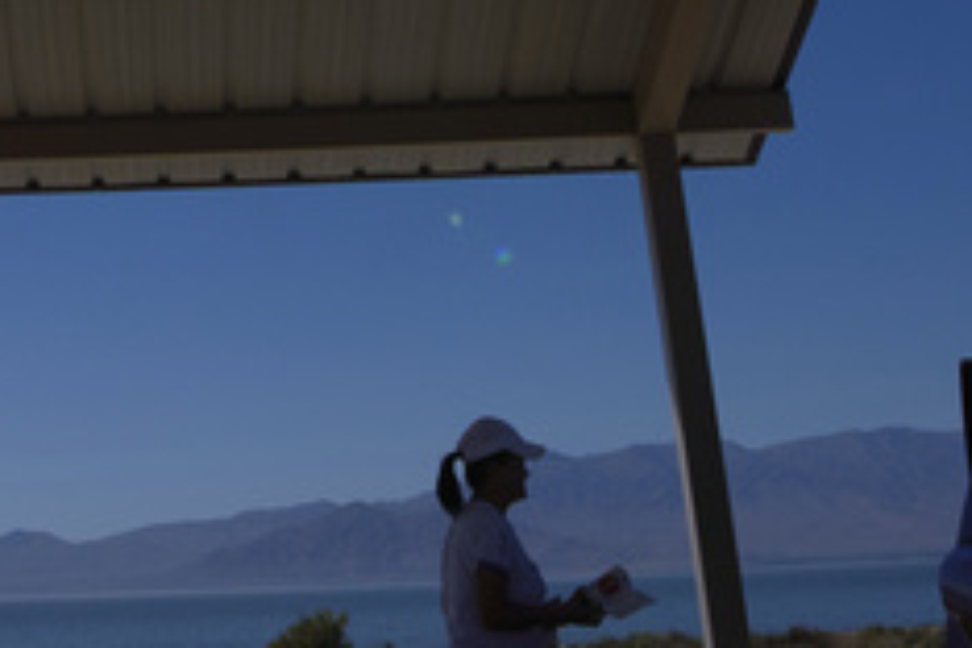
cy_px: -359
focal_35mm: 70
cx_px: 87
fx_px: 1890
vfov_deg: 17.3
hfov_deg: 27.7
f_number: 14
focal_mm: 16
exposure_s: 1/1250
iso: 125
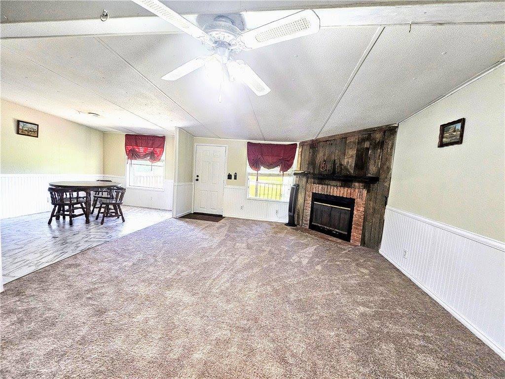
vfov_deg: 89.9
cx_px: 252
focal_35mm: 13
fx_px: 190
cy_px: 190
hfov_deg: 106.2
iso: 250
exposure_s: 1/60
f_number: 2.2
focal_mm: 2.2
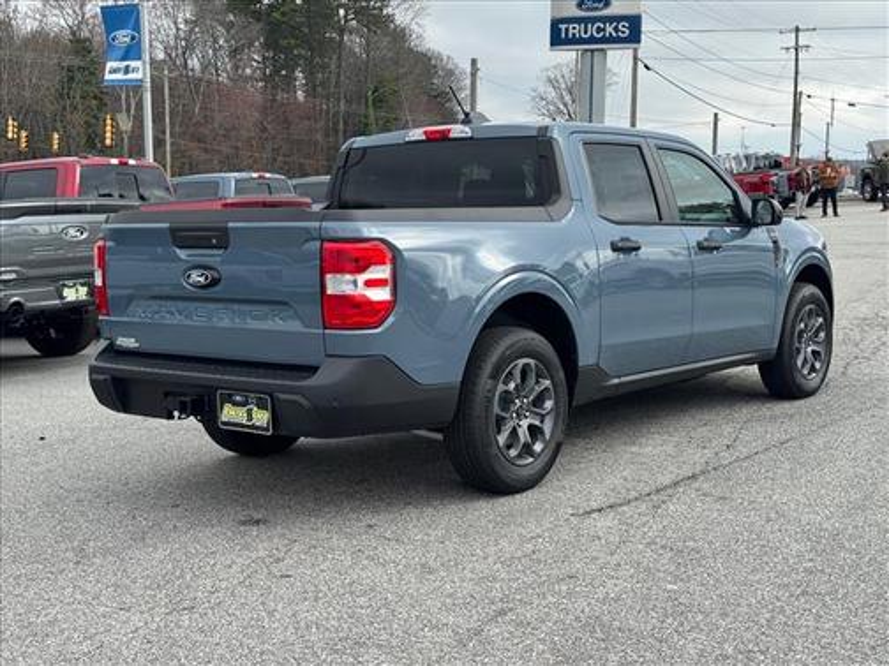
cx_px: 444
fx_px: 1233
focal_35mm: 48
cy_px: 333
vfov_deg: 30.3
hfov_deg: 39.7
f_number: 1.78
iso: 64
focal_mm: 6.76
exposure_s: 1/1524
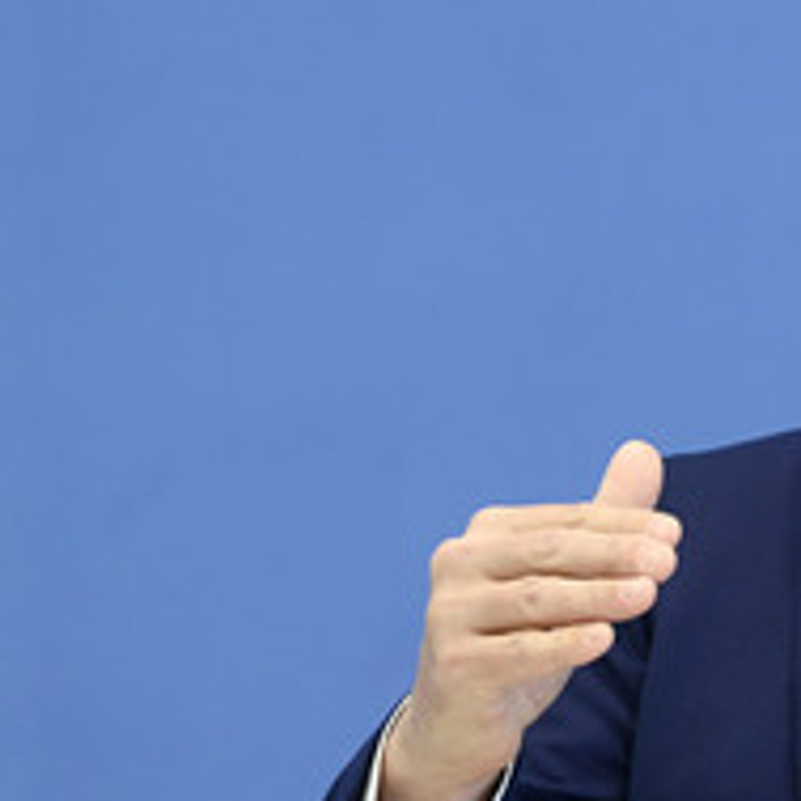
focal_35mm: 186
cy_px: 348
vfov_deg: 9.4
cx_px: 918
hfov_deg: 9.3
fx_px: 4869
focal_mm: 92
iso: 3200
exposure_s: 1/640
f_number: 5
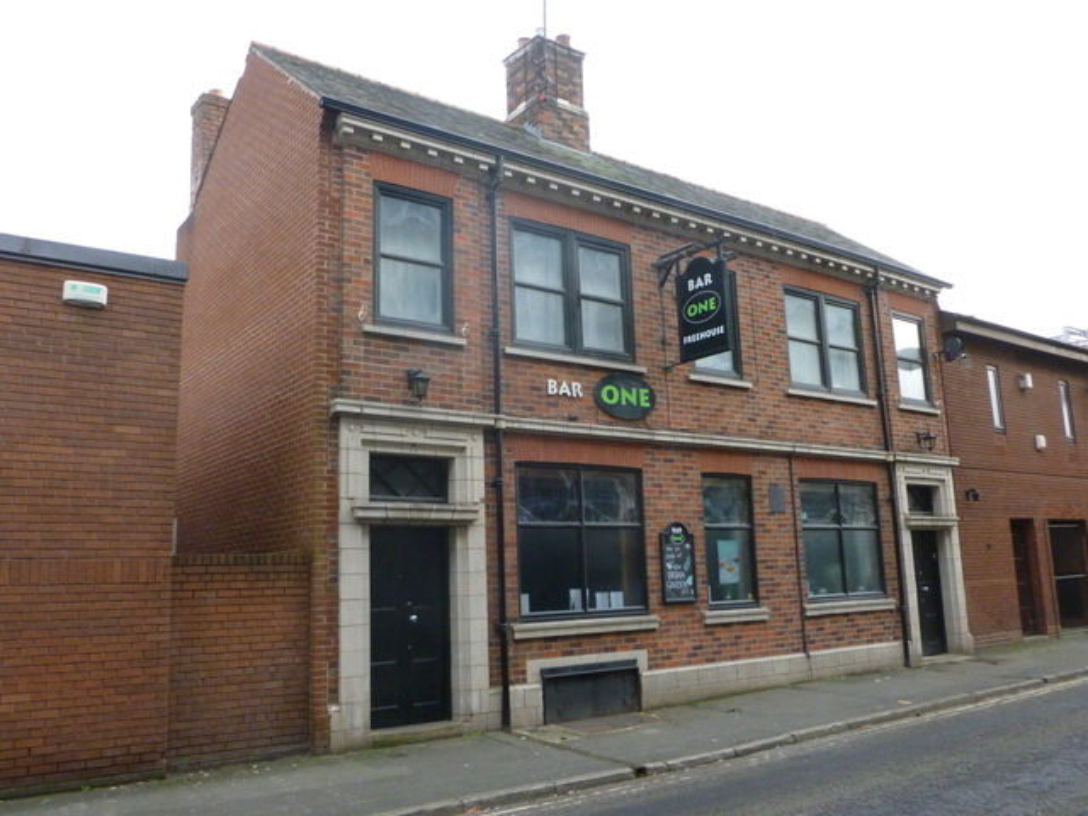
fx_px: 880
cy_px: 408
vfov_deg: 49.7
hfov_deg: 63.4
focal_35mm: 28
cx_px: 544
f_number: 3.3
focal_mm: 5
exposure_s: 1/250
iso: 400
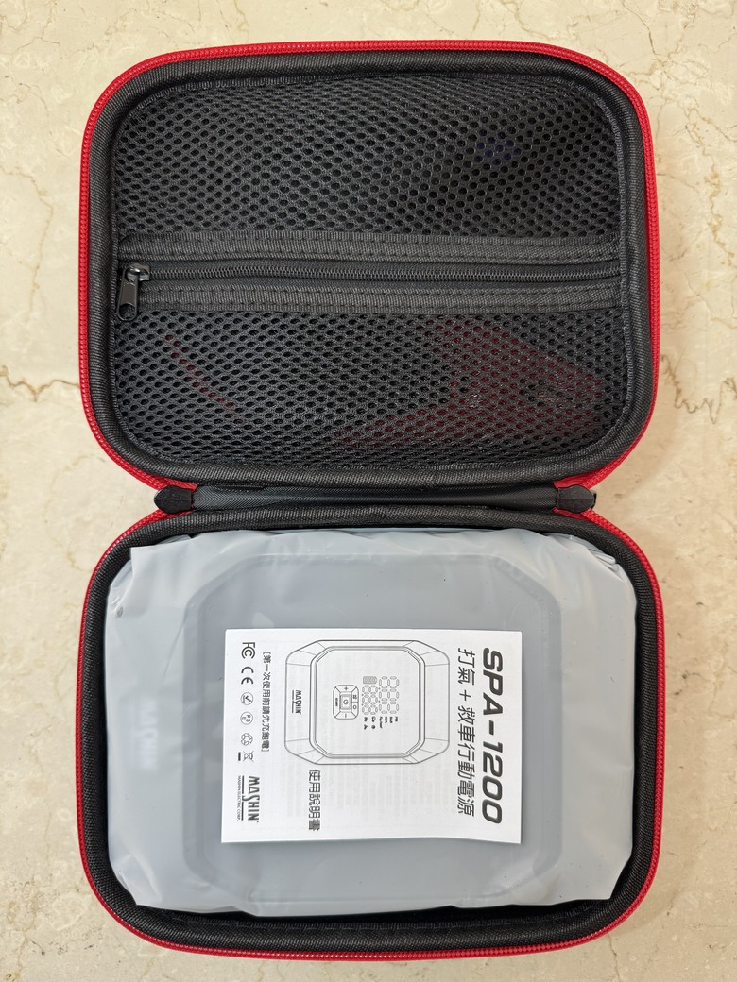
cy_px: 491
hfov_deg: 56.8
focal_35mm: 24
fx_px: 681
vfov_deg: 71.6
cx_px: 368
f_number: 1.78
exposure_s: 1/120
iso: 100
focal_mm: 6.76
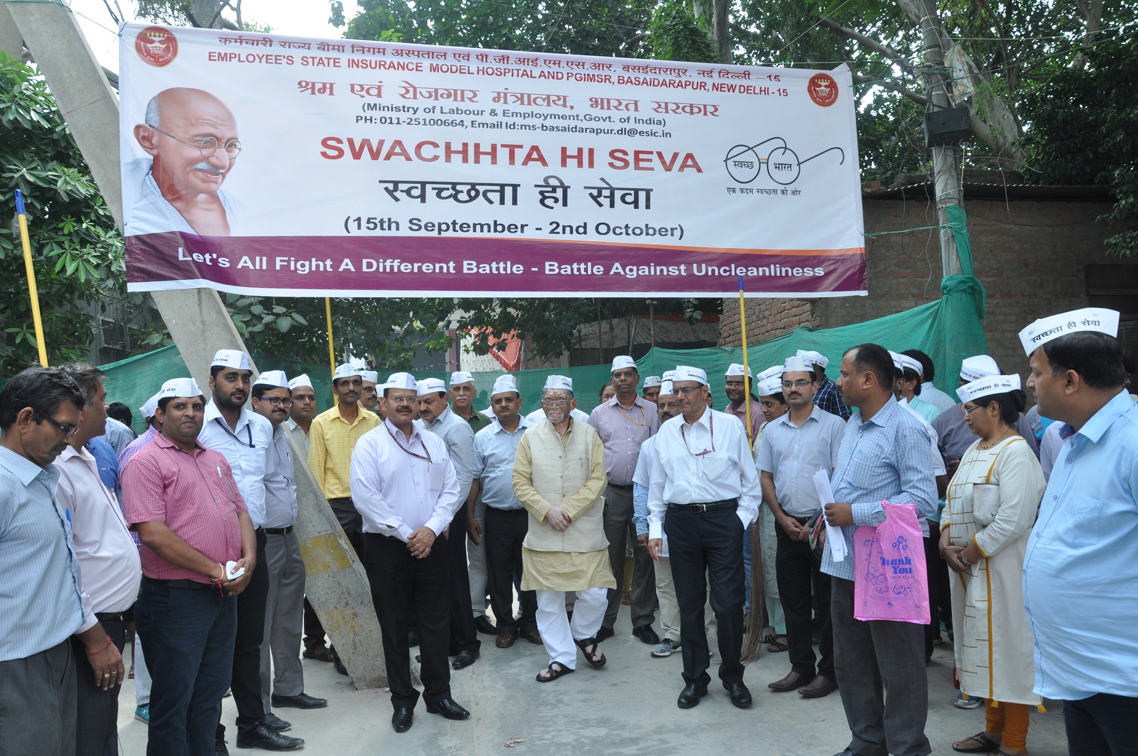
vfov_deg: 47.8
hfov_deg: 67.4
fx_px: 852
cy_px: 378
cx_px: 569
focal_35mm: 27
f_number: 9
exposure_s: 1/125
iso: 400
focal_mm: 18
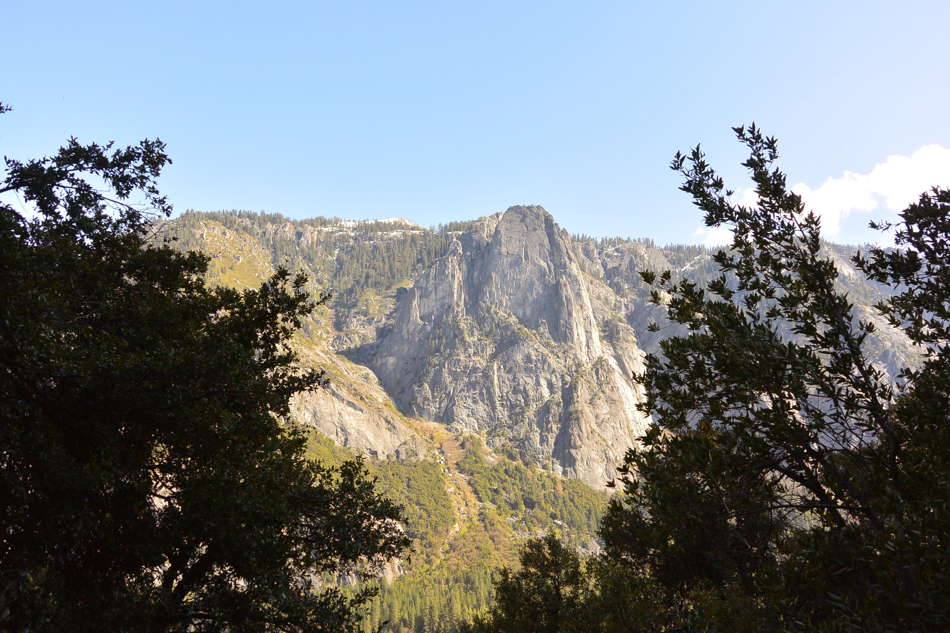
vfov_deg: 42.3
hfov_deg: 60.3
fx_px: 818
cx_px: 475
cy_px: 315
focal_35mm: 31
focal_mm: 11.4
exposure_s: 1/500
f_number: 4.5
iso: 160
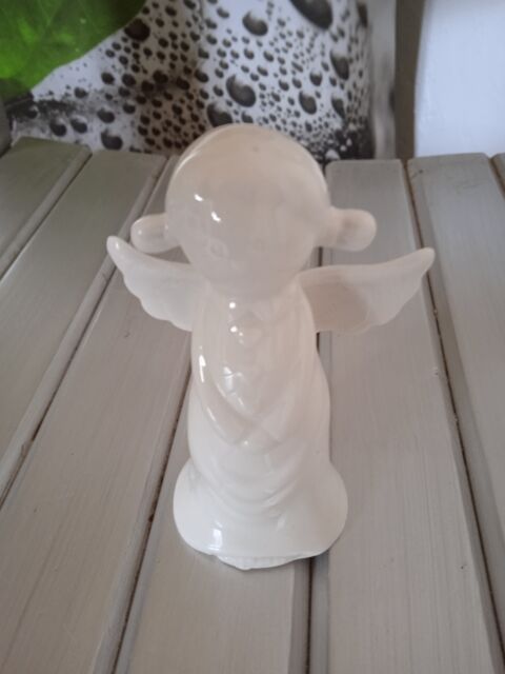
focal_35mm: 28
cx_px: 252
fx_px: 545
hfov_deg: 49.7
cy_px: 337
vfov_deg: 63.4
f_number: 2.2
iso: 785
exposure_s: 1/14.3
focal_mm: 3.43
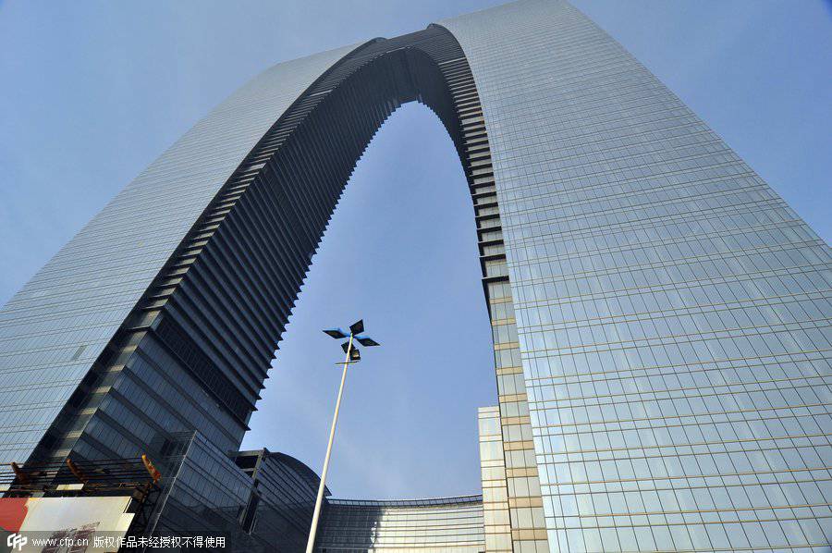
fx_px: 416
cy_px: 276
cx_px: 416
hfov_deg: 90.1
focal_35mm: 18
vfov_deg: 67.3
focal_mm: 12
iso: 200
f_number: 10
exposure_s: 1/400
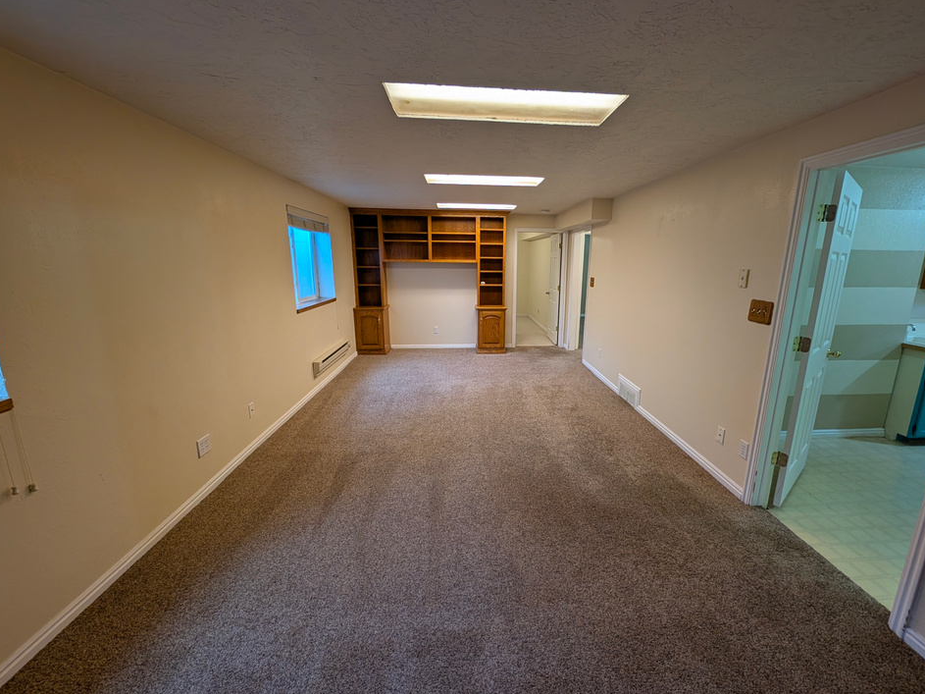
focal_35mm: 13
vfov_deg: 89.9
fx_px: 347
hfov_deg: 106.0
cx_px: 492
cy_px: 336
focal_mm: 2.23
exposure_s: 1/20
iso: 93
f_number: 1.95
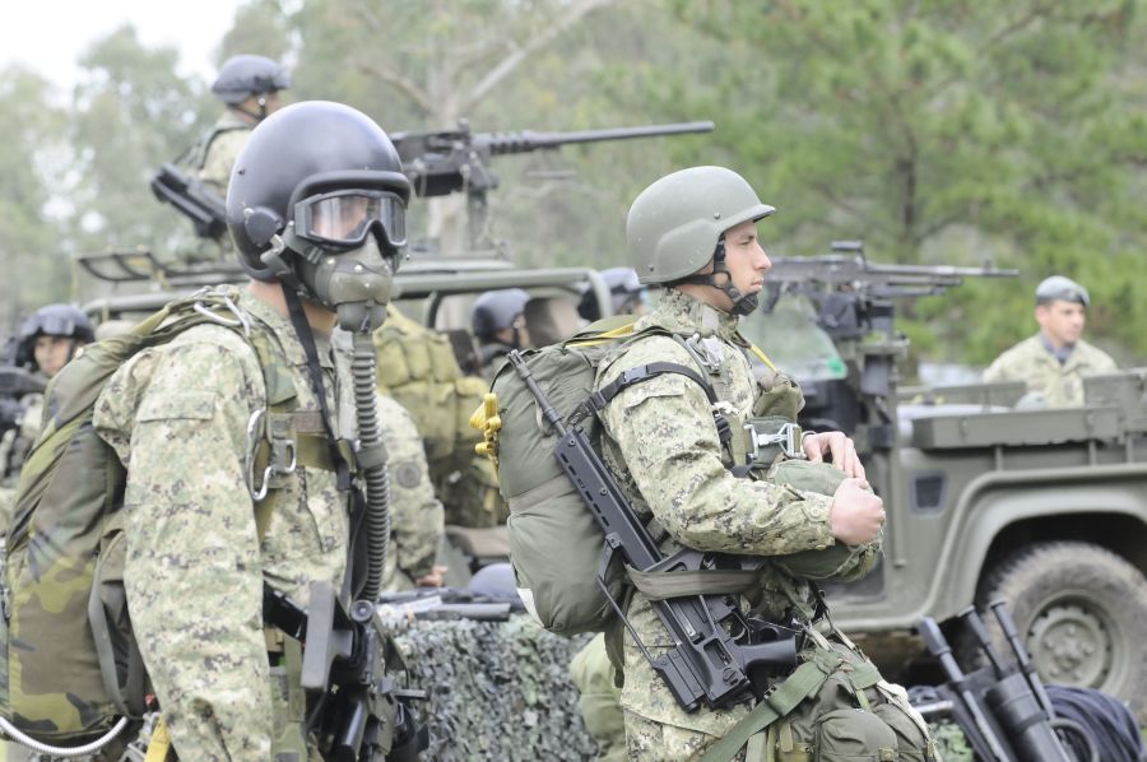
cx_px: 574
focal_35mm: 270
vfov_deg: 5.1
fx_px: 8593
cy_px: 381
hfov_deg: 7.6
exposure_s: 1/250
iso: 1000
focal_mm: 180
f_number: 9
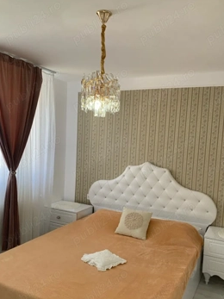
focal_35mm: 30
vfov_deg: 59.8
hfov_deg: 46.8
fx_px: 259
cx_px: 117
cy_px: 167
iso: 80
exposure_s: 1/121
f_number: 1.8
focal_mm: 4.25
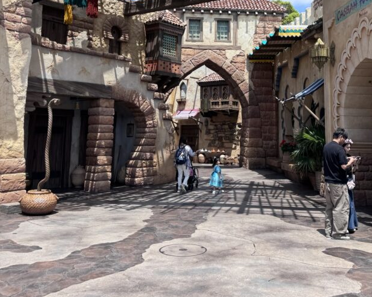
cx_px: 212
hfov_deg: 46.7
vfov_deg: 37.5
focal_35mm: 39
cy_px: 82
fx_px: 429
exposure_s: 1/2604
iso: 80
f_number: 1.78
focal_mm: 6.76
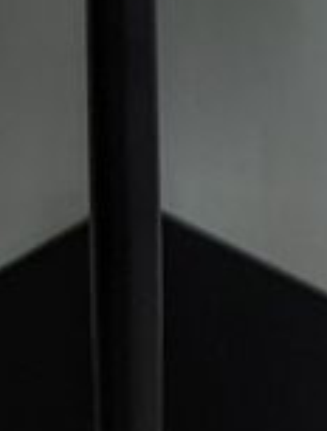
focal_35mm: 187
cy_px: -796
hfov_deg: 8.0
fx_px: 2339
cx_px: 138
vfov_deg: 8.9
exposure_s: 1/299
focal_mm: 6.81
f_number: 1.85
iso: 169
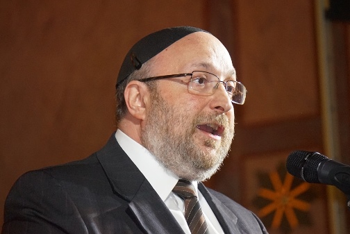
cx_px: 175
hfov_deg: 6.9
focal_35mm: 298
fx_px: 2905
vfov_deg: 4.6
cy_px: 117
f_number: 6.3
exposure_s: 1/125
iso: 3200
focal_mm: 199
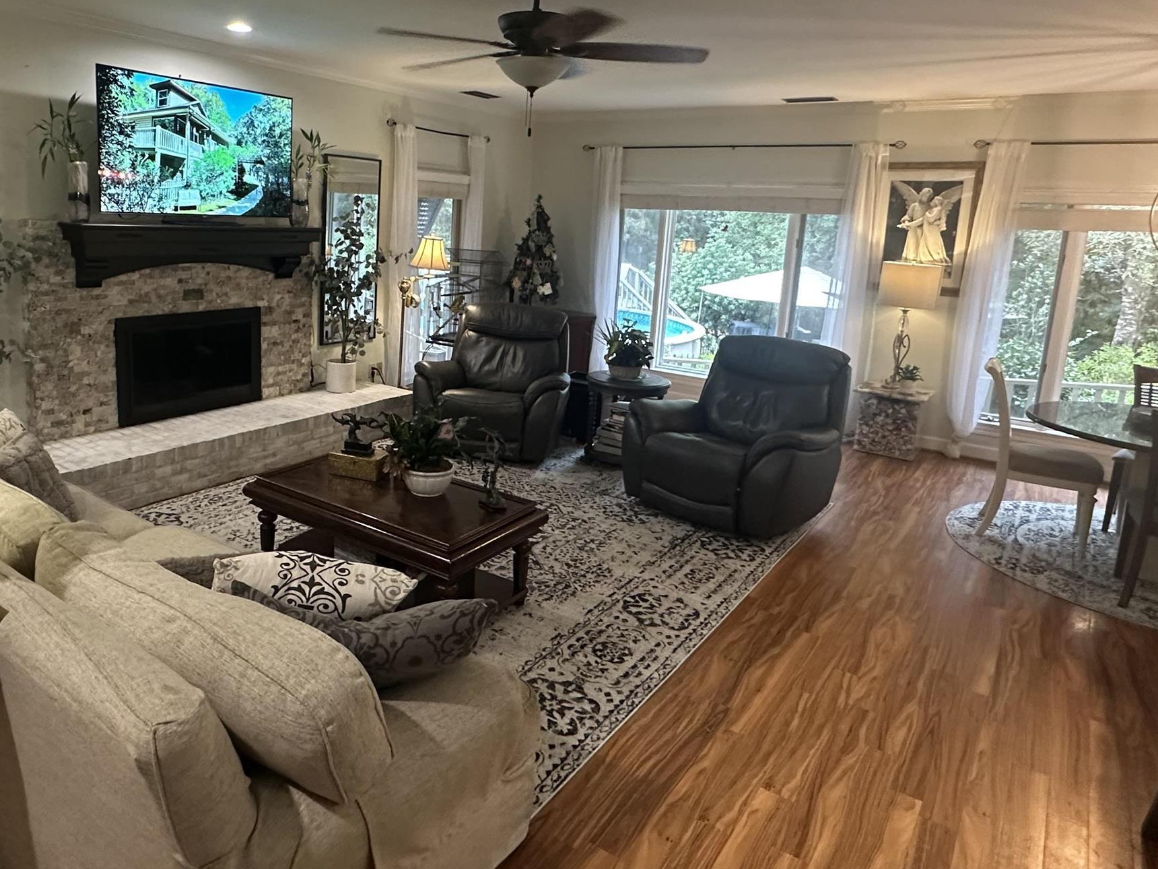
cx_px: 446
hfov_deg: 68.5
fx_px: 836
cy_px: 353
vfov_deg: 54.5
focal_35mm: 25
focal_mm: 2.22
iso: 320
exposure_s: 1/60
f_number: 2.2
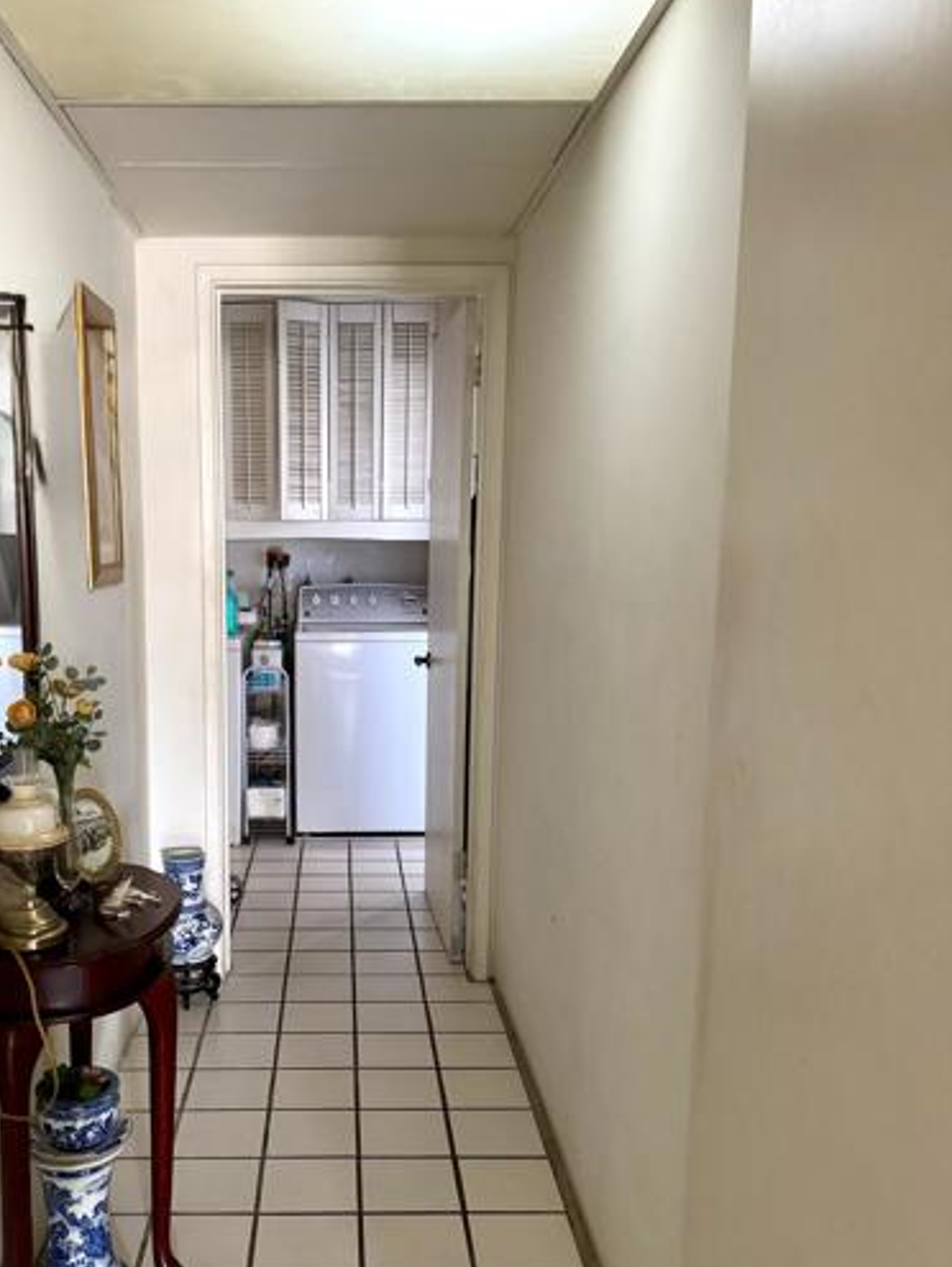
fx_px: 1135
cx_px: 343
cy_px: 704
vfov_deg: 58.2
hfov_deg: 45.0
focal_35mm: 31
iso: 800
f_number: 1.78
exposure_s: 1/30
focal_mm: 6.76
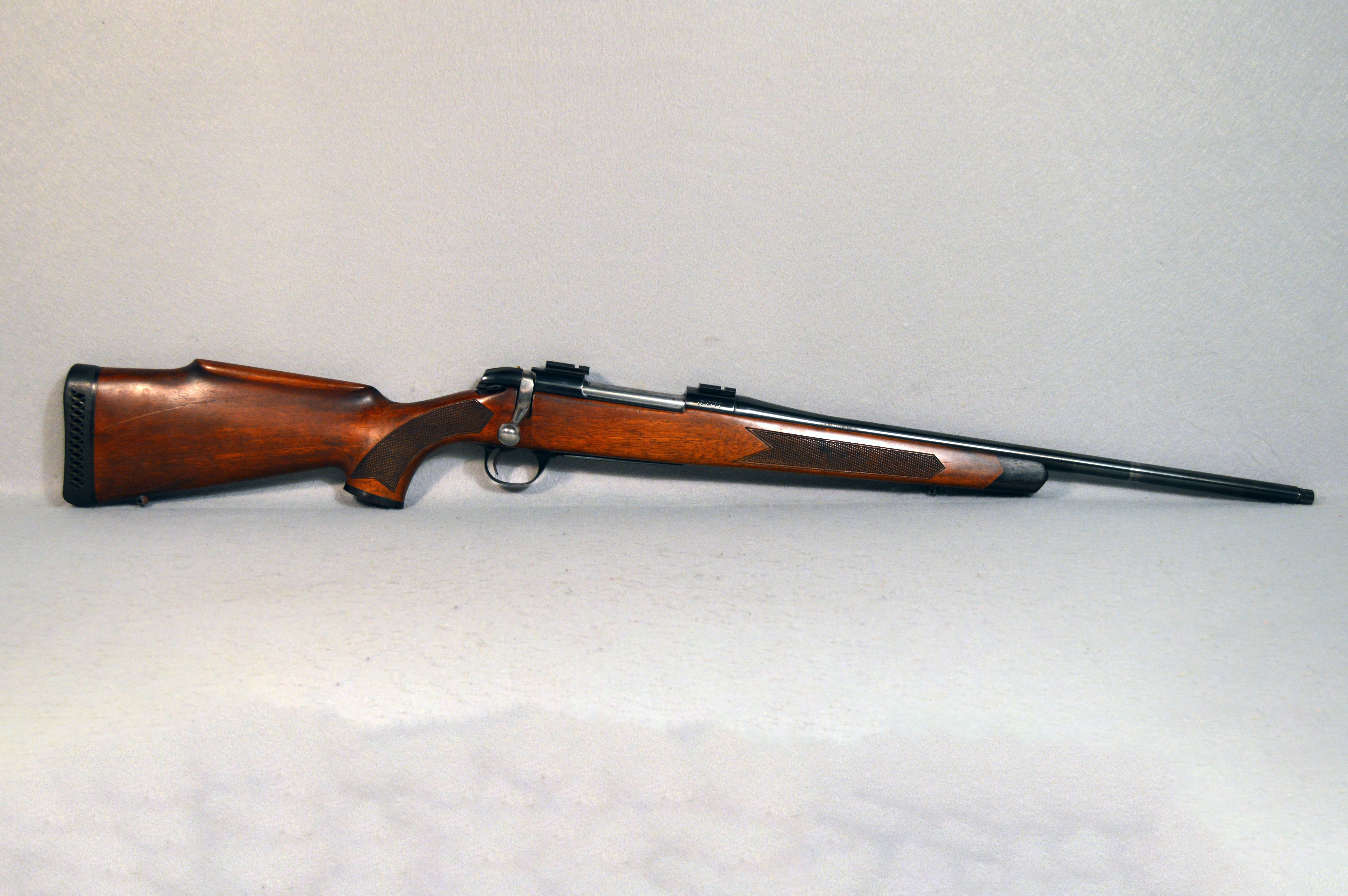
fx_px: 1571
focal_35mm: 42
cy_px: 448
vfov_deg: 31.8
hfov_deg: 46.4
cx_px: 674
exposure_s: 1/60
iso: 400
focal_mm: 28
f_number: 4.5
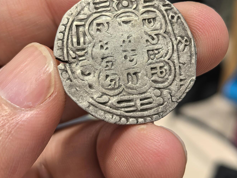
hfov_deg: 26.7
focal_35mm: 73
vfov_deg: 20.1
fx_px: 500
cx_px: 118
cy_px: 52
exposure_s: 1/50
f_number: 2
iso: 200
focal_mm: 6.98
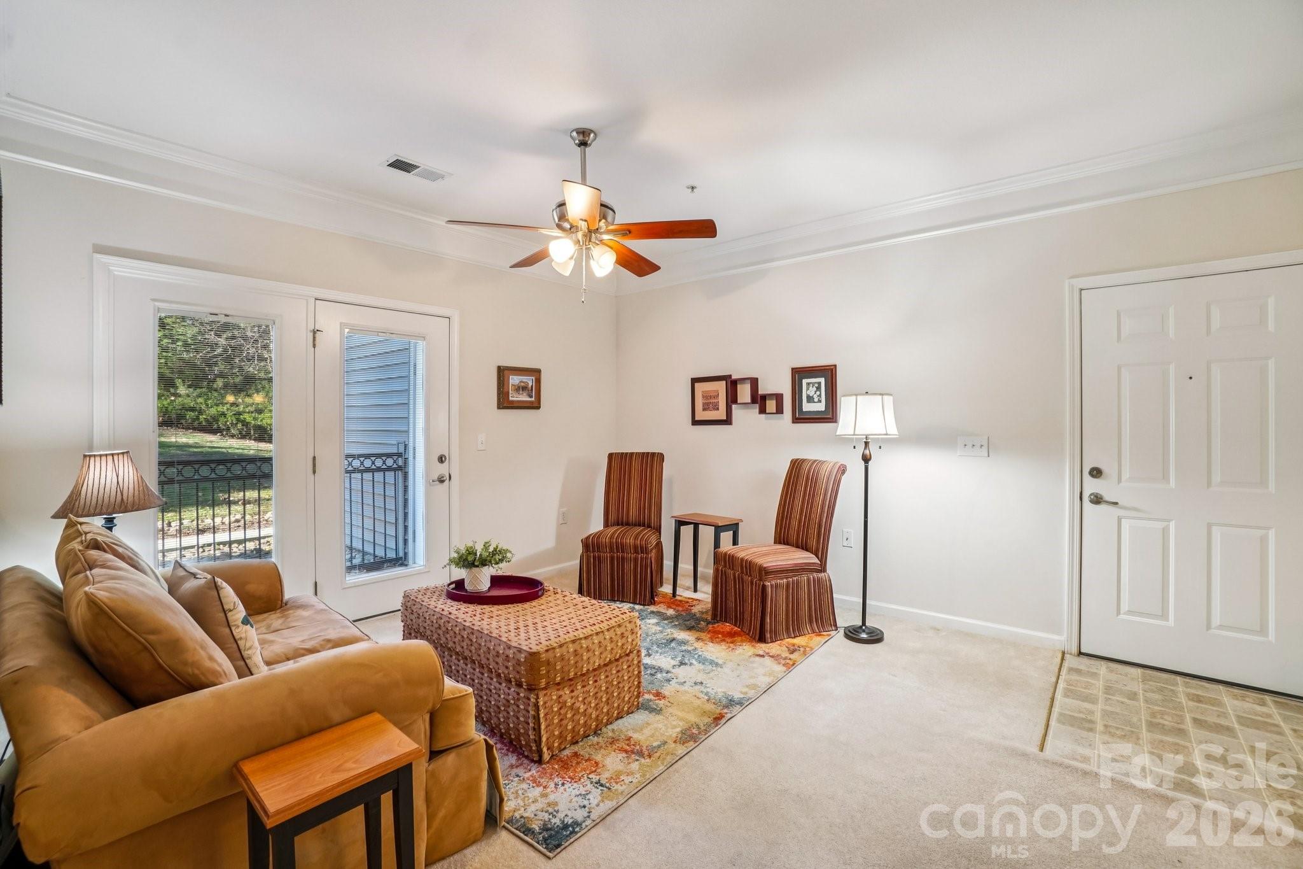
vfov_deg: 77.3
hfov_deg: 100.4
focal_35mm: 15
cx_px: 652
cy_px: 434
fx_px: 543
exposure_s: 1/15
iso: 400
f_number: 8
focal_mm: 10
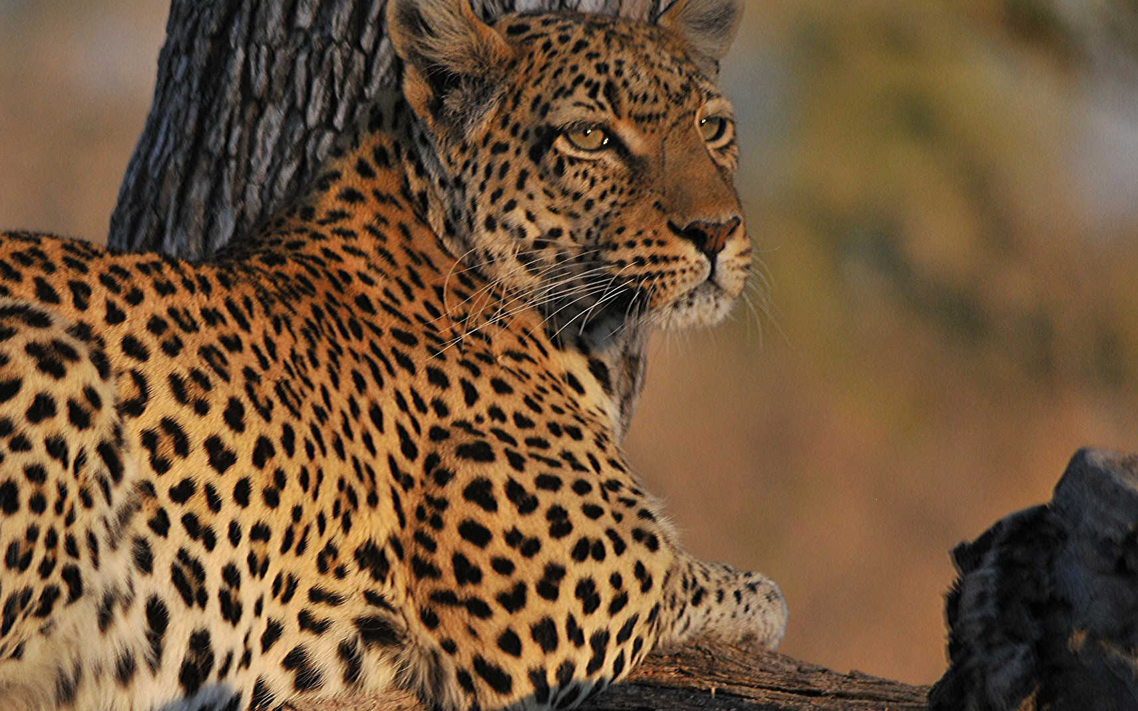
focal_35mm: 643
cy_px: 379
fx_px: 19943
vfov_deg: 2.0
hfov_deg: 3.3
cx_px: 351
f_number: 5.6
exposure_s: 1/640
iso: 360
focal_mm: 300
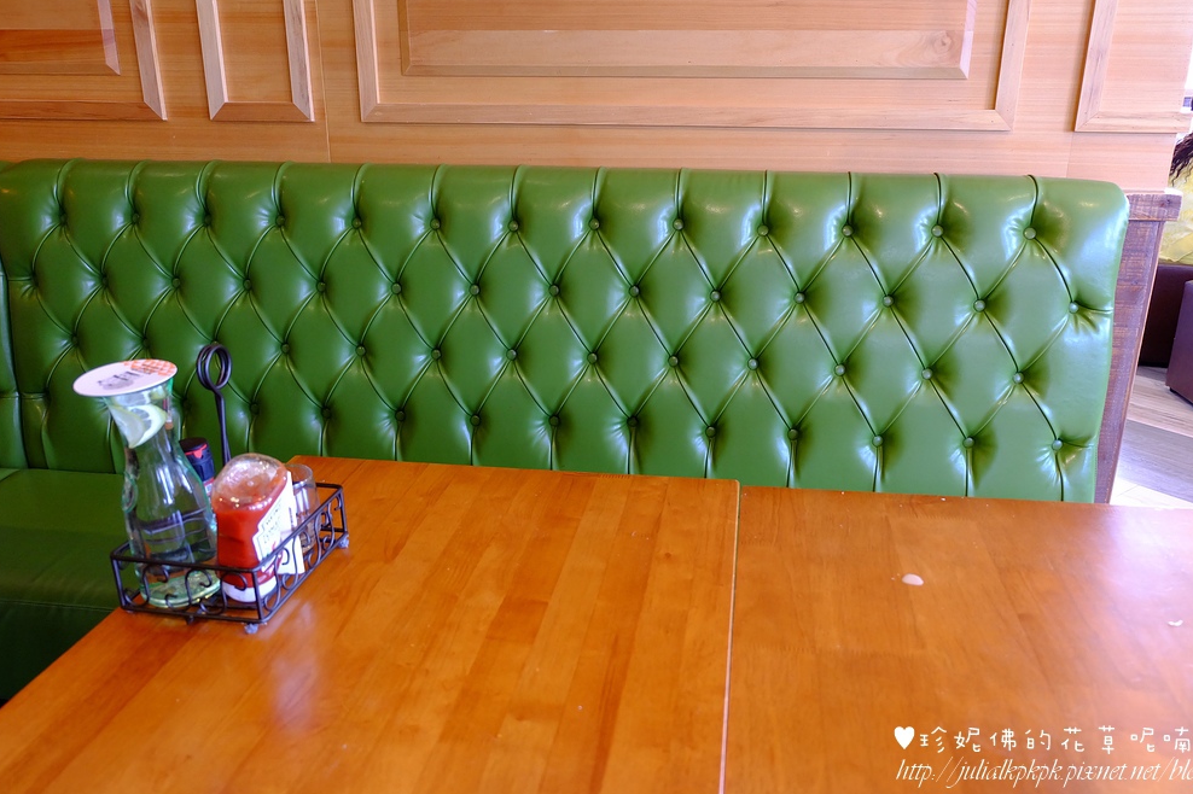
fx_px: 928
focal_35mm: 28
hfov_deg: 65.5
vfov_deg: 46.4
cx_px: 600
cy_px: 384
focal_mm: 18.2
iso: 1250
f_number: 3.6
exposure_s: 1/40
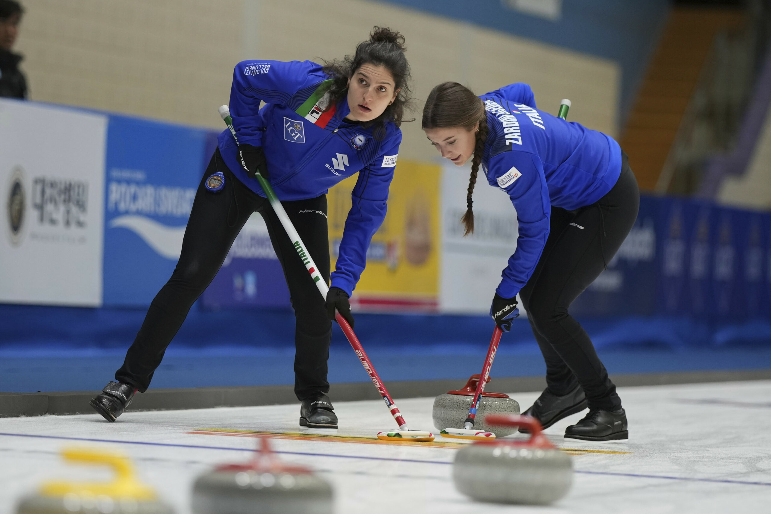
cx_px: 386
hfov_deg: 10.2
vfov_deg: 6.8
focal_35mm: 202
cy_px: 257
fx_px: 4326
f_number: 1.8
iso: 1000
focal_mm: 135
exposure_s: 1/1600
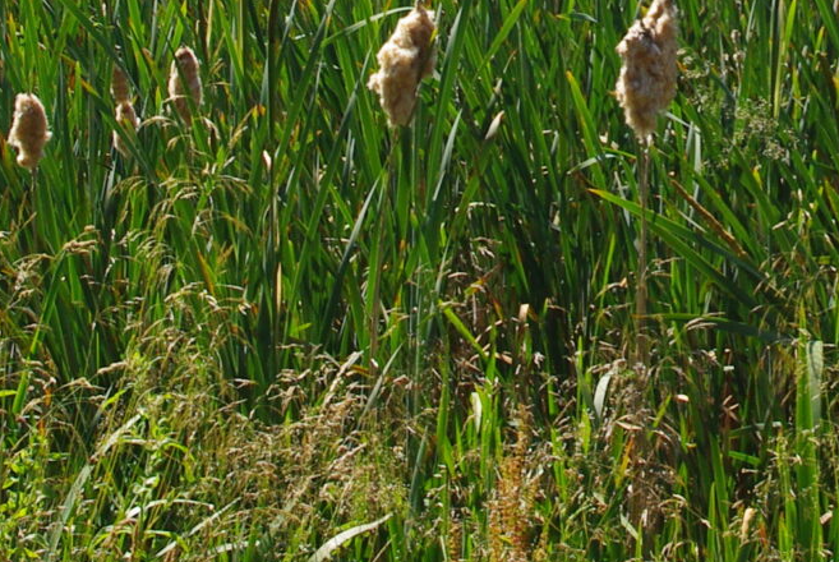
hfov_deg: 13.4
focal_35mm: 152
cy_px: -258
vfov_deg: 8.9
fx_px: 3547
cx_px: 769
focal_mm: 26.25
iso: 200
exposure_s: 1/180
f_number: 9.5
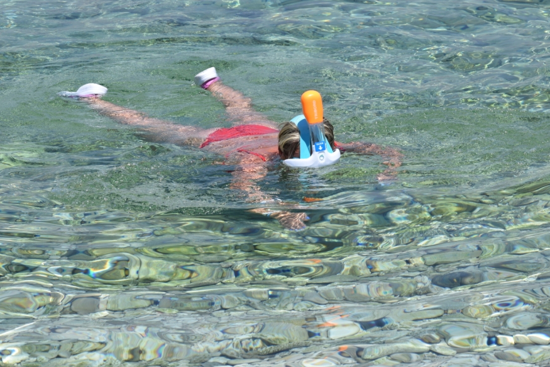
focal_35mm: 151
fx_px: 2306
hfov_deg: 13.6
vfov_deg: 9.1
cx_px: 280
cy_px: 166
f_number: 10
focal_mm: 86
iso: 125
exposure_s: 1/250
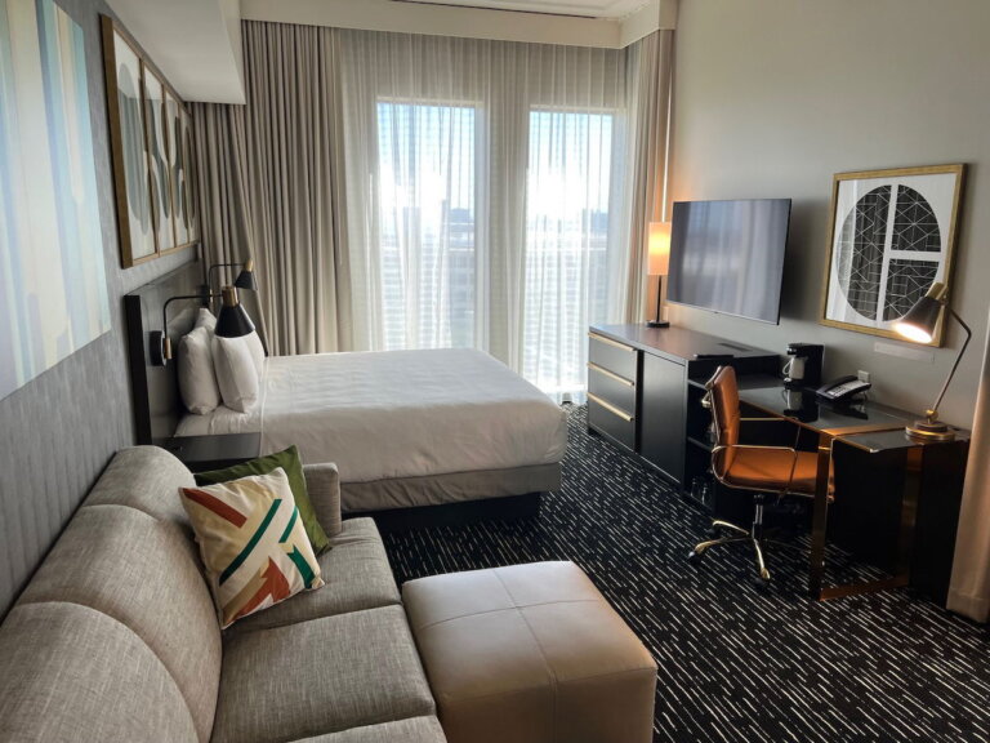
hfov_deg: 67.3
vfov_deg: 53.1
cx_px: 495
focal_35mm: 26
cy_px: 372
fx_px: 744
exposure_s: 1/120
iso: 80
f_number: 1.5
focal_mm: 5.7
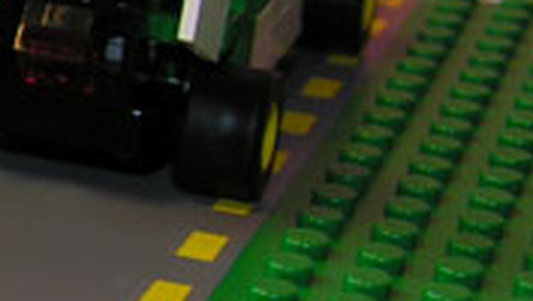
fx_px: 2433
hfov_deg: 11.0
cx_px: -629
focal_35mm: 172
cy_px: 211
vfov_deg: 7.1
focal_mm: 8.9
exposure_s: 1/30
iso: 50
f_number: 2.8
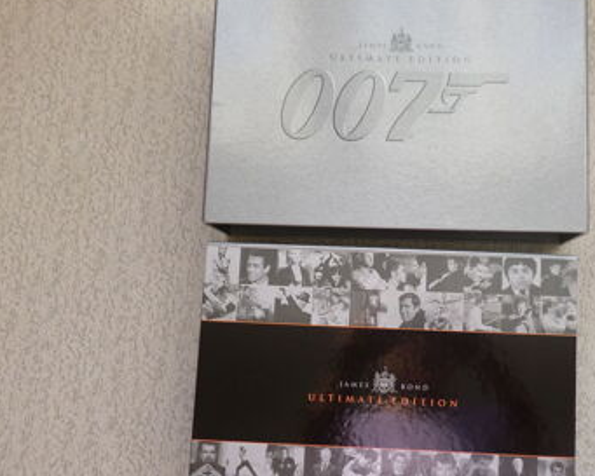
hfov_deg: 53.4
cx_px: 384
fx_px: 581
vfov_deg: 44.5
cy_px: 260
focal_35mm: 33
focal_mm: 4.3
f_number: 3.1
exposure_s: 1/30
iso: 80
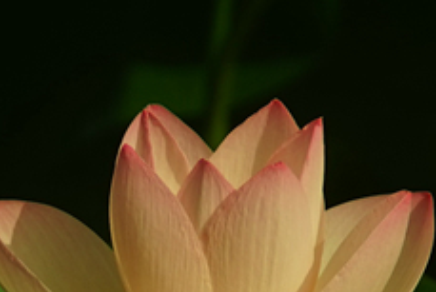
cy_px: 375
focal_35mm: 1311
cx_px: 103
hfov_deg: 1.6
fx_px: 15887
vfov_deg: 1.1
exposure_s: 1/200
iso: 100
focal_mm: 200
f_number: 6.3
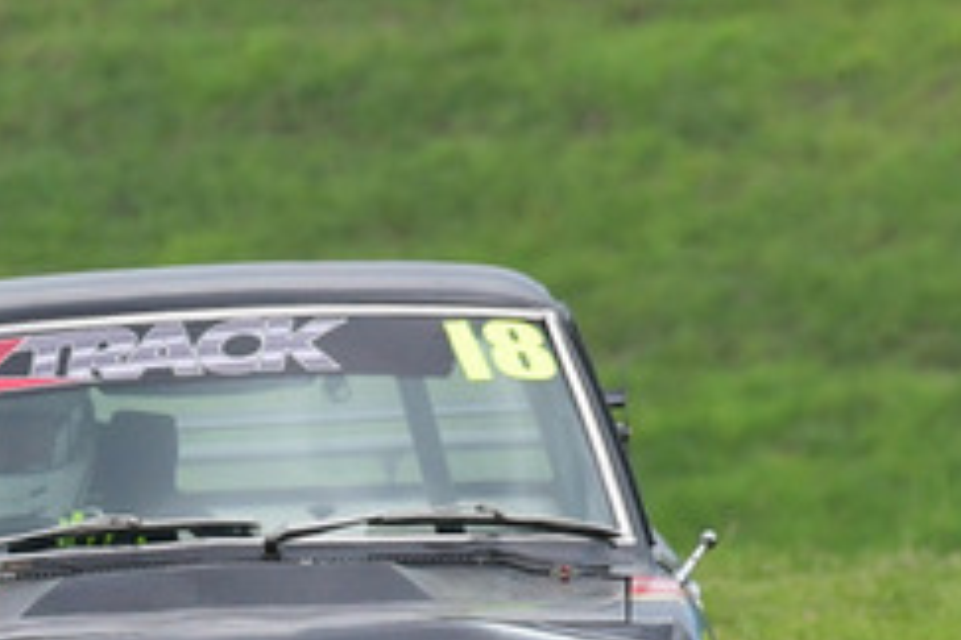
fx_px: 55467
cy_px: 514
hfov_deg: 1.0
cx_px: -20
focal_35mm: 2078
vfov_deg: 0.7
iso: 1000
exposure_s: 1/640
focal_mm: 420
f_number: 10
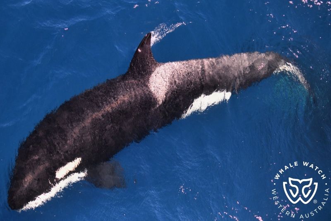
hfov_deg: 27.0
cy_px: 110
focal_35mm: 75
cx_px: 166
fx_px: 689
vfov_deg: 18.2
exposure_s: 1/8000
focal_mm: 75
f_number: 4.5
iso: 2800
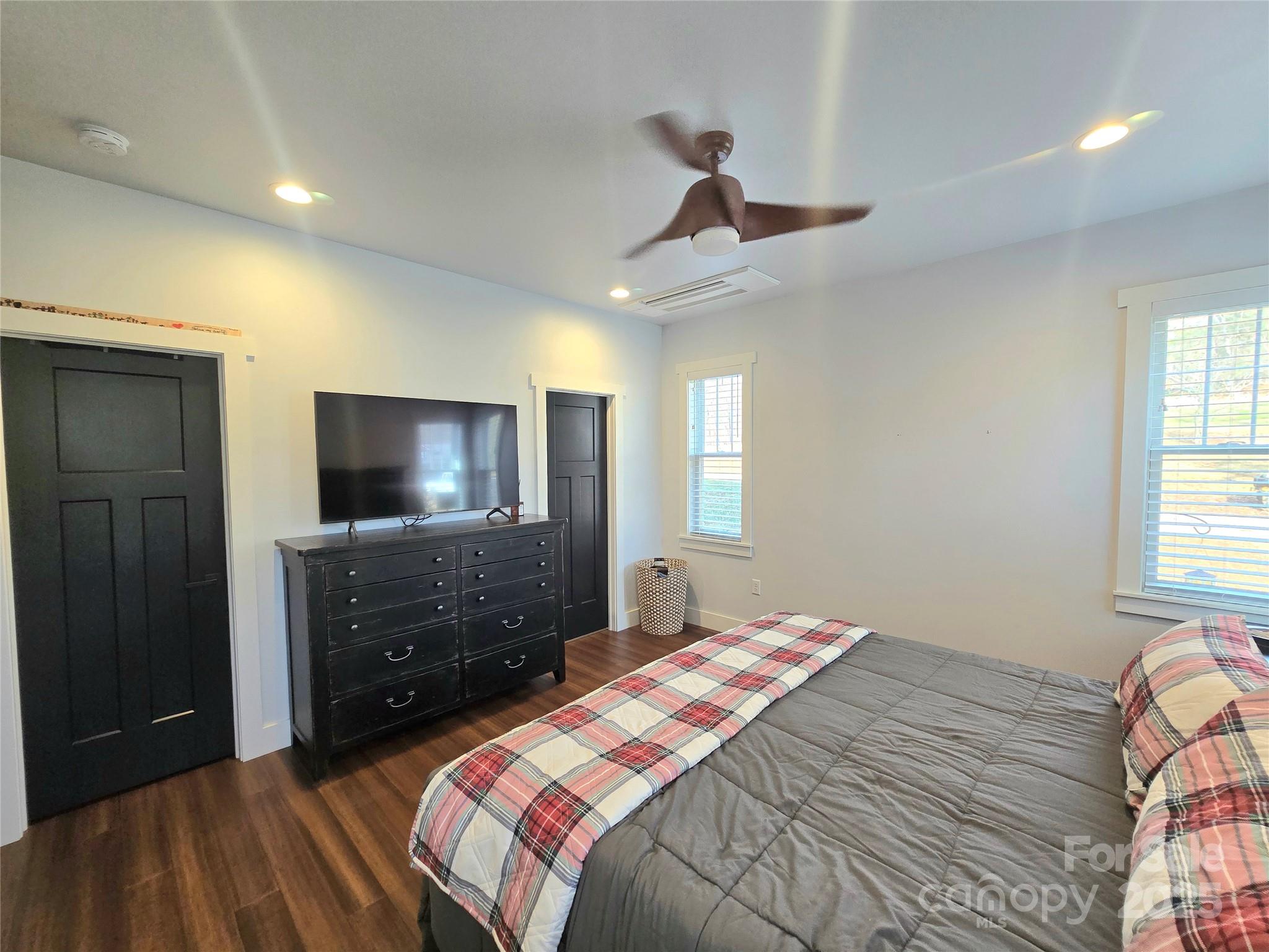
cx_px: 634
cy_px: 476
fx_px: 477
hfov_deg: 106.2
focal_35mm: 13
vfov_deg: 89.9
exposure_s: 1/60.2
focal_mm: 2.2
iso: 160
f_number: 2.2
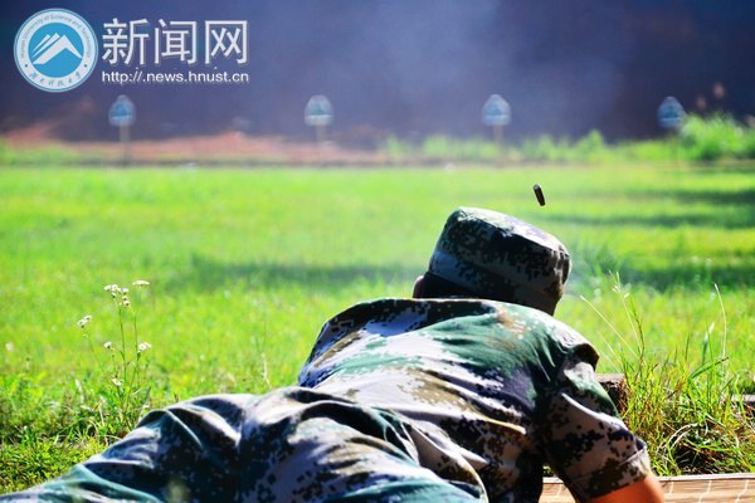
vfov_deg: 8.7
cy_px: 252
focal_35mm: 158
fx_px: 3303
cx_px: 378
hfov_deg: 13.0
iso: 200
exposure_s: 1/800
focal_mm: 105
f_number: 5.6
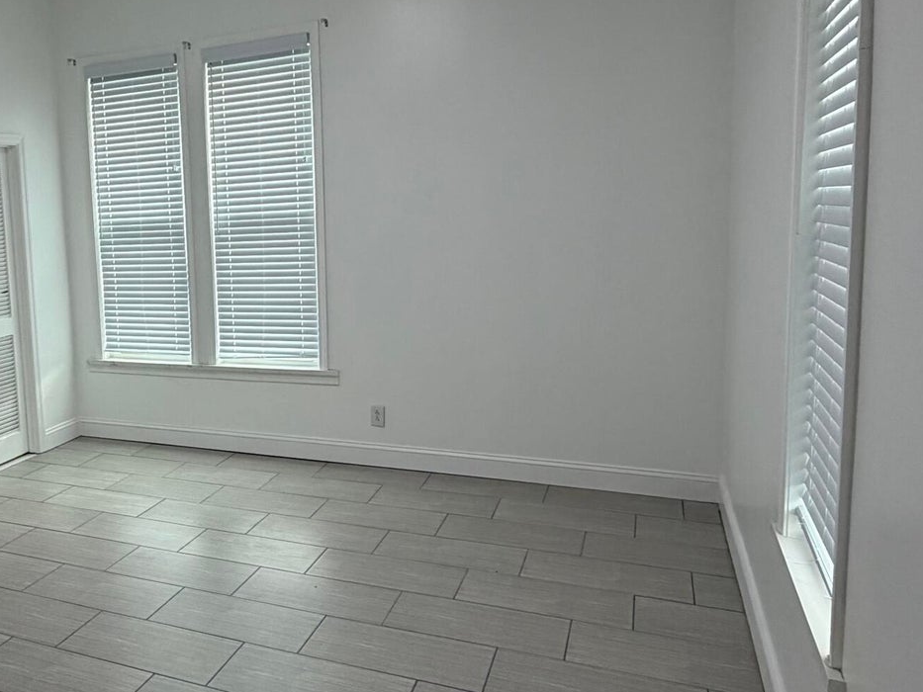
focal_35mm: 32
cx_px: 195
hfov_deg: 53.3
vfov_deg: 44.1
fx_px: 853
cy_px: 319
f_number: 2.2
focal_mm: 2.22
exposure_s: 1/68
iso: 80
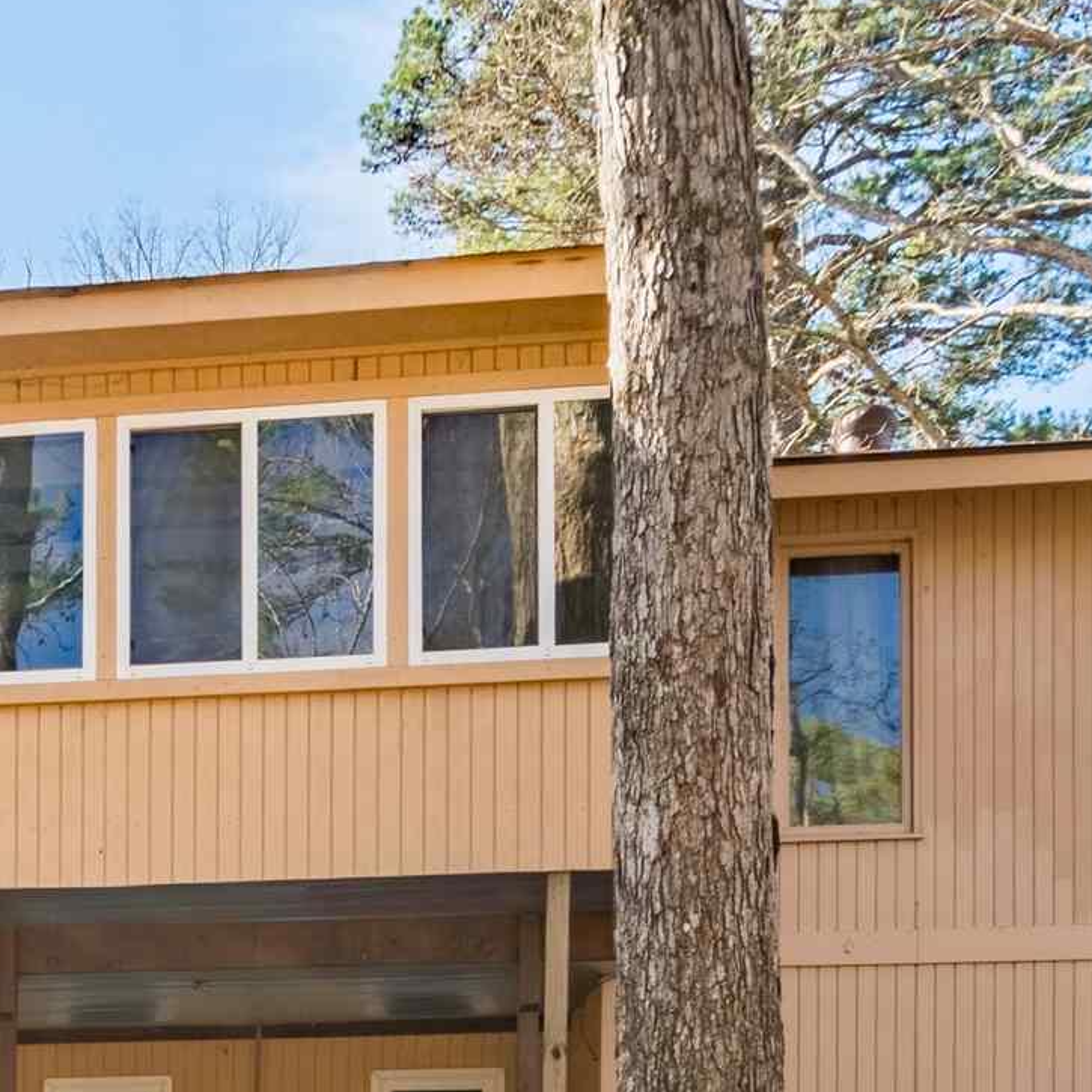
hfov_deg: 27.7
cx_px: -218
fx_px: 1927
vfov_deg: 28.6
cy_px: 1212
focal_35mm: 54
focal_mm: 10
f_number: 10
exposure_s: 1/400
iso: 200
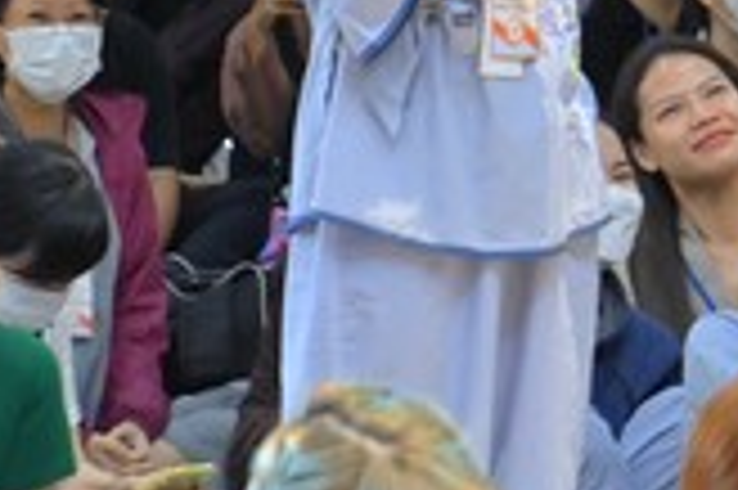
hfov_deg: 7.4
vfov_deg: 4.9
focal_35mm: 278
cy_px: -241
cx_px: 774
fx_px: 5693
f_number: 3.5
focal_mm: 70
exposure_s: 1/100
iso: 1250
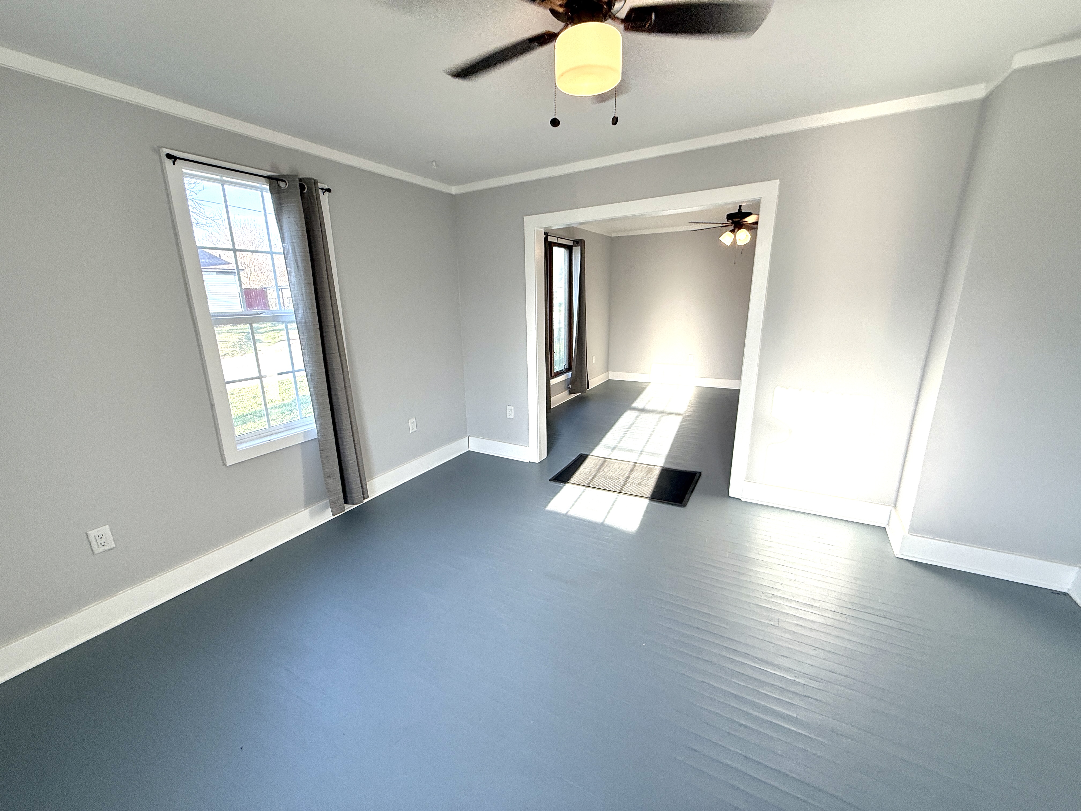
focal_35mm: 14
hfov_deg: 102.1
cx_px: 540
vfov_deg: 85.7
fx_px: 437
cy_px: 406
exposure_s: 1/148
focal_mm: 2.22
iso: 64
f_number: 2.2
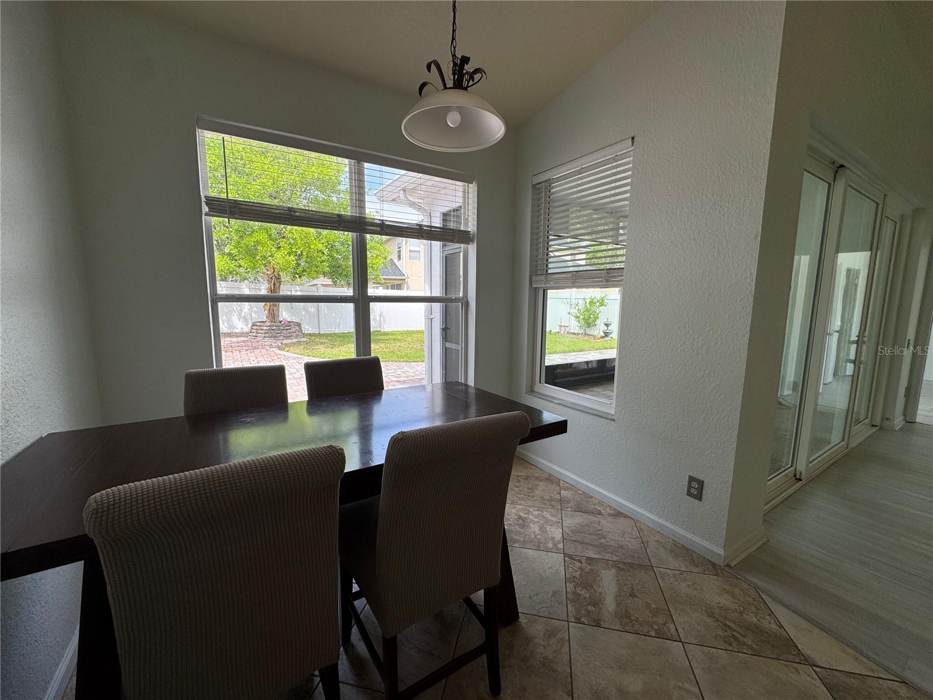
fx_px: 377
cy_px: 350
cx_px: 466
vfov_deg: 85.7
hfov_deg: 102.1
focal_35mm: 14
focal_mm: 2.22
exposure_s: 1/435
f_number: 2.2
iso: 40
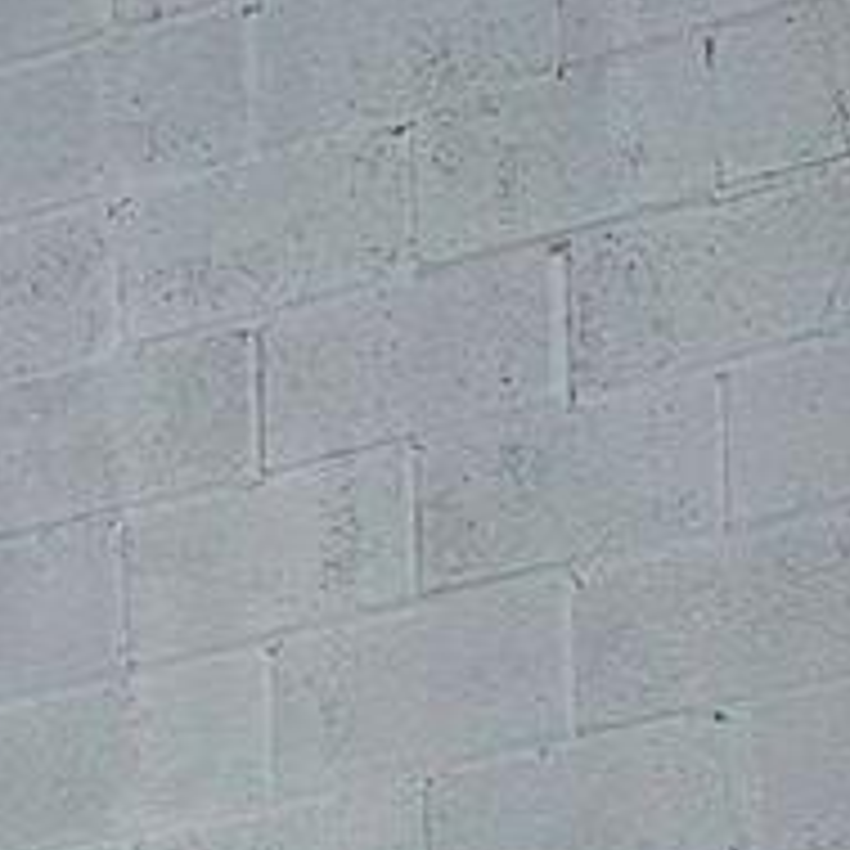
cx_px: 787
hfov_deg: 10.1
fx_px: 4778
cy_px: 2860
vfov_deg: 8.1
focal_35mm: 172
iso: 100
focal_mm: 6.76
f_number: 1.78
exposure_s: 1/9091
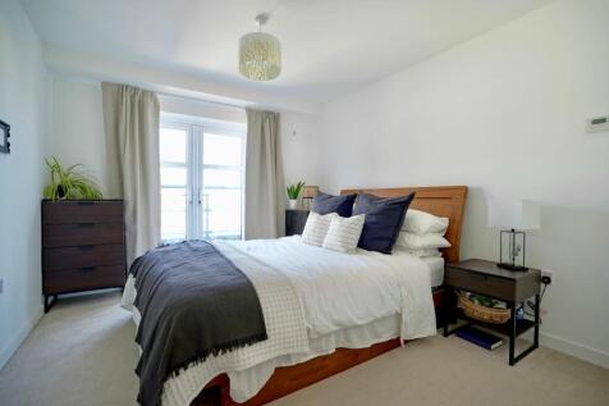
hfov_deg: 96.8
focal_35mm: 16
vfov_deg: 73.7
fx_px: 271
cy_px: 203
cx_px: 304
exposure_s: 1/15
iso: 100
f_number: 5
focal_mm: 16
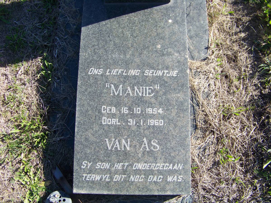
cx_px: 136
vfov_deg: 39.7
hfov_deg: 51.4
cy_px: 102
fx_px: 282
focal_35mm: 36
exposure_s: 1/400
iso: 64
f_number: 2.8
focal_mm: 5.85
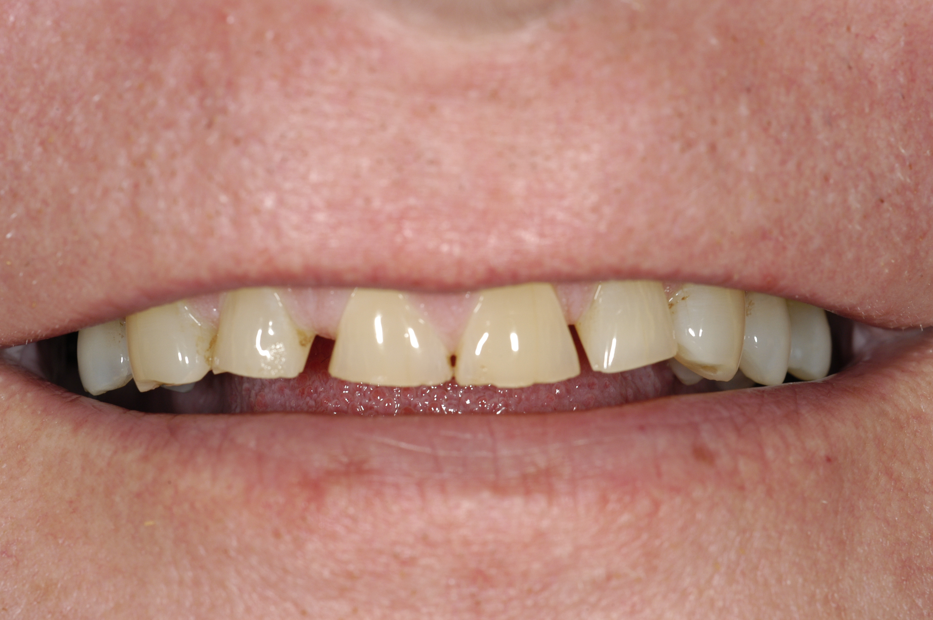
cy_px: 310
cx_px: 466
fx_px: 2330
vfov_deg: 15.2
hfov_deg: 22.6
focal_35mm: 90
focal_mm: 60
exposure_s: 1/100
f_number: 14
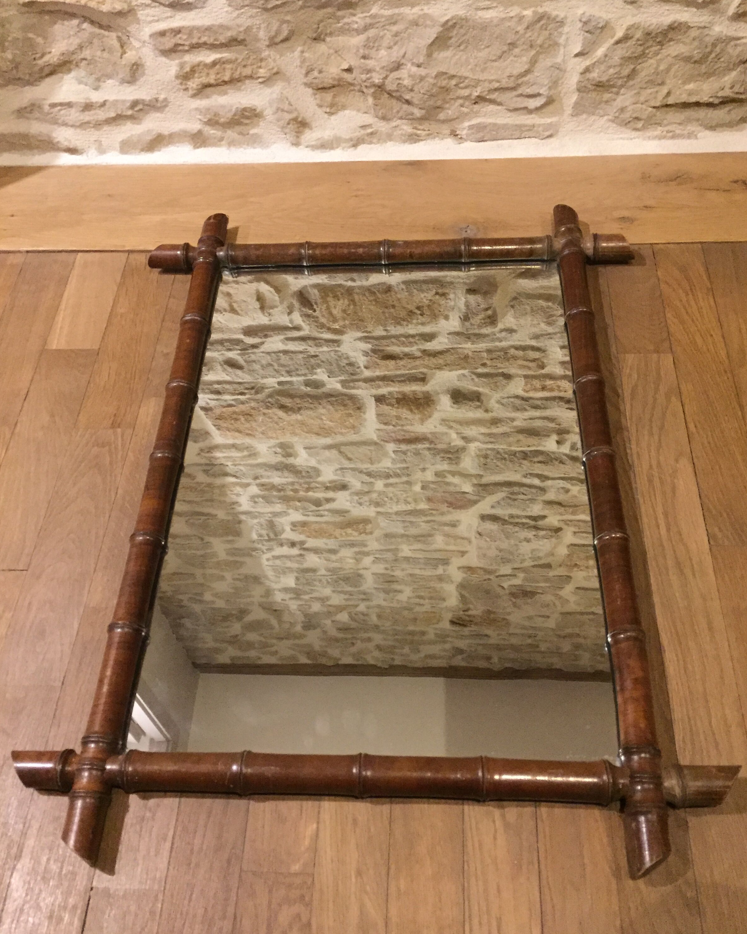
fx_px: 857
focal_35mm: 31
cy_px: 463
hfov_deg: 47.1
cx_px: 376
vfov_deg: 57.2
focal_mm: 4.15
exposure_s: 1/17
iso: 400
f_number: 2.2
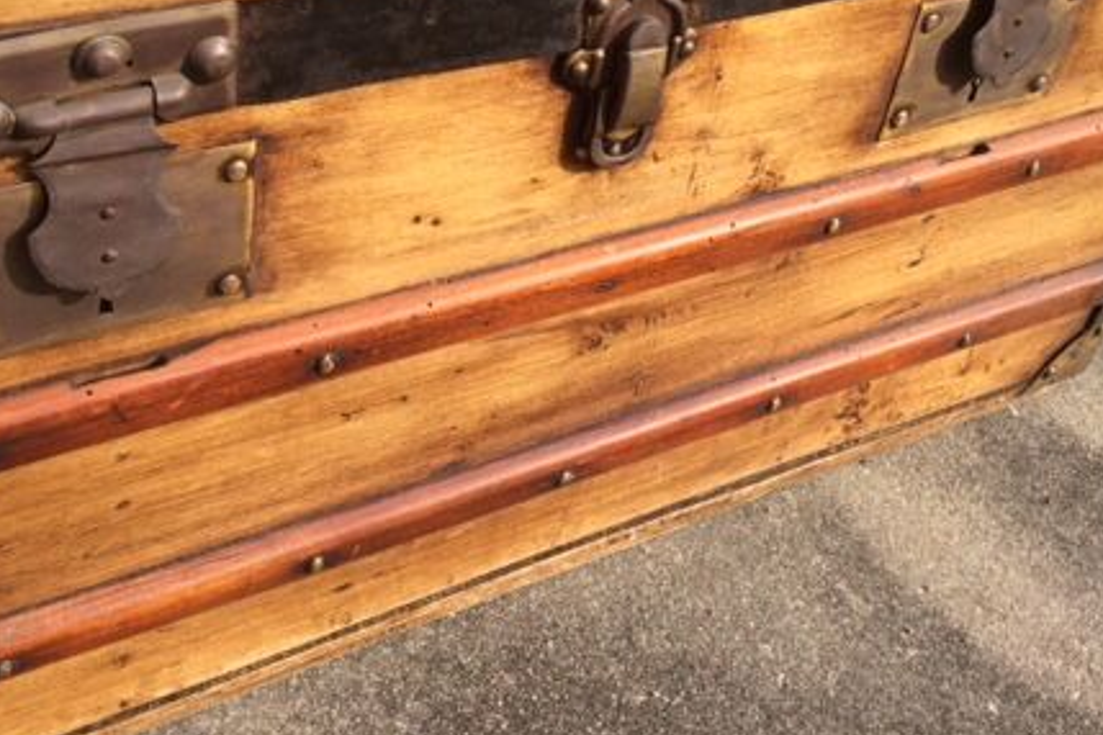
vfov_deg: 29.1
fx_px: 1379
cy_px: 134
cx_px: 468
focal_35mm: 45
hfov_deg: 43.5
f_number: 2.2
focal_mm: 4.15
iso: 32
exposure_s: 1/1172
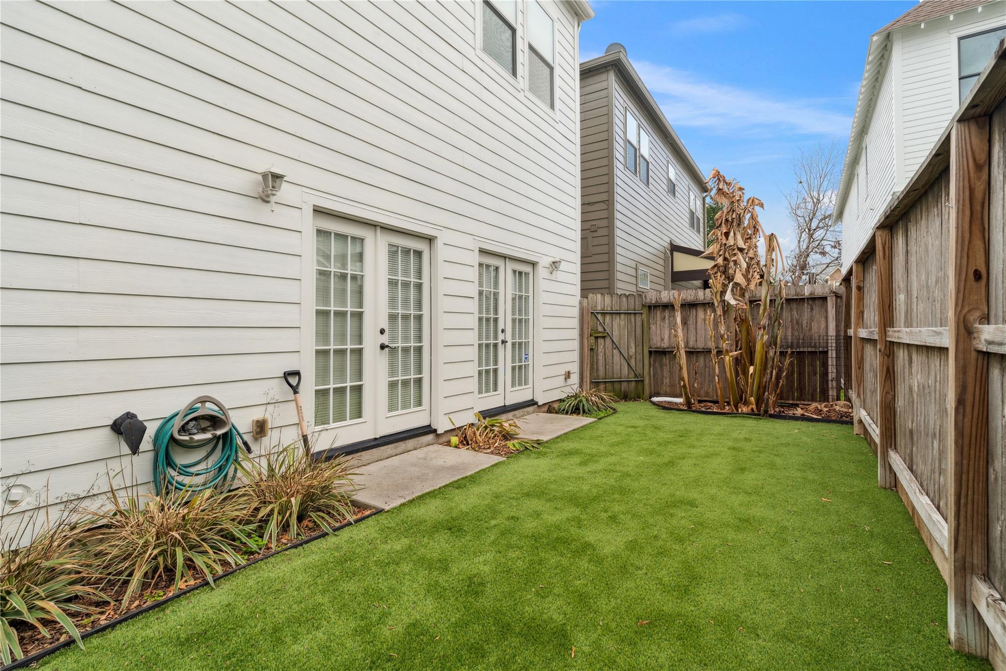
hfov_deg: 96.7
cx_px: 503
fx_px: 447
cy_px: 336
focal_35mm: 16
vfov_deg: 73.7
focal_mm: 16
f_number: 9
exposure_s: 1/60
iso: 200
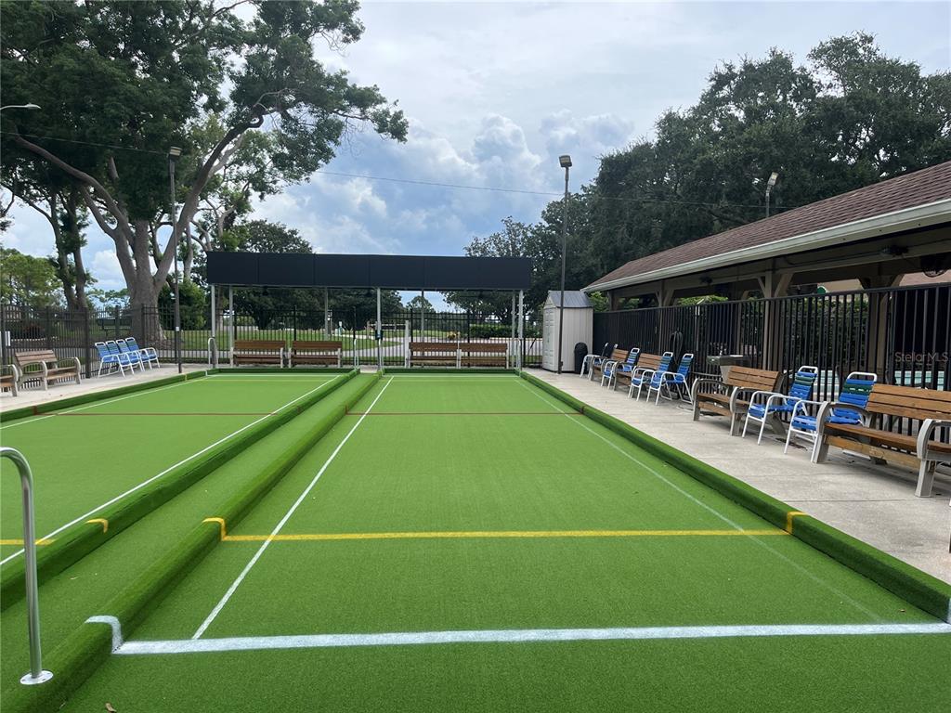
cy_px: 356
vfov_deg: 53.1
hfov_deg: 67.3
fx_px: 714
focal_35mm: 26
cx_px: 476
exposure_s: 1/2463
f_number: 1.6
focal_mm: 5.1
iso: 50
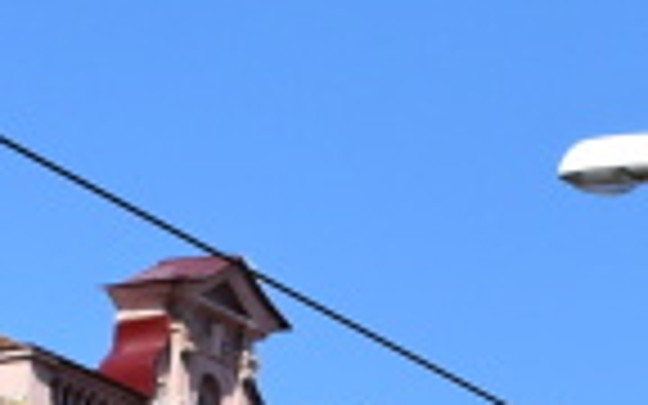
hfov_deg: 7.6
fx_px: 4797
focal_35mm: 272
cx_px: 936
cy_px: 1330
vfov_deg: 4.6
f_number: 10
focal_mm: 25
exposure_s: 1/400
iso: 200
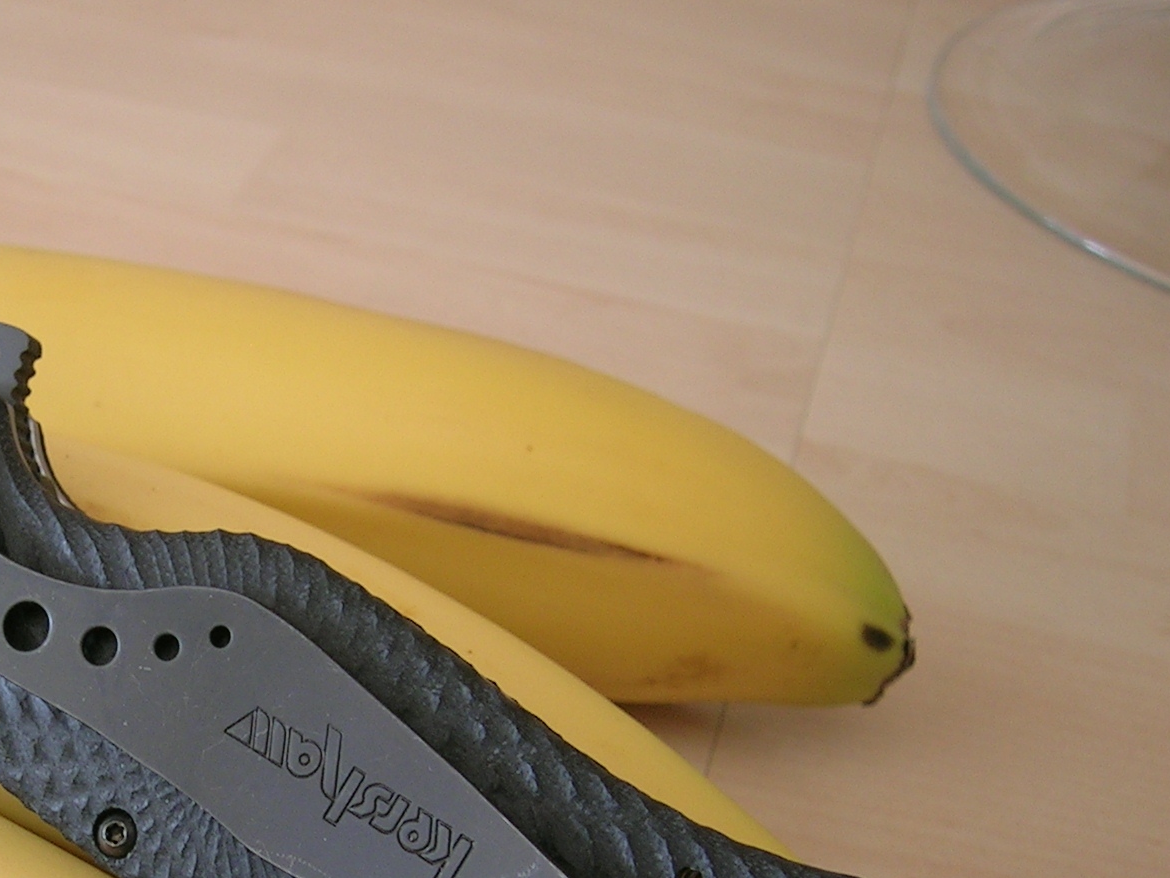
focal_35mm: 70
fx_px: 2366
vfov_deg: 20.8
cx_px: 167
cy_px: 696
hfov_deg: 27.0
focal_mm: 6.1
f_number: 2.9
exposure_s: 1/25.4
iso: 50
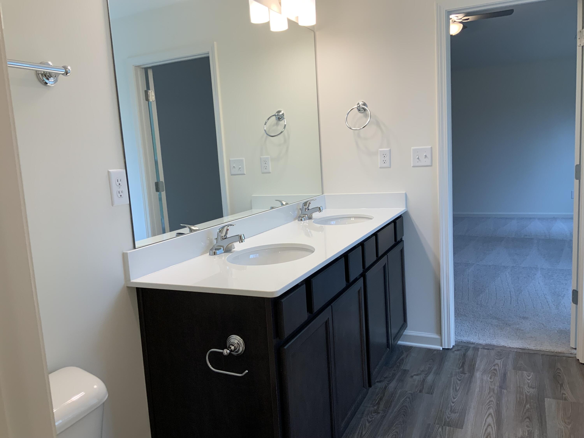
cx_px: 292
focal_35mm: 29
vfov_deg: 48.2
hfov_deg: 61.7
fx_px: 489
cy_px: 219
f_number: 1.8
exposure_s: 1/120
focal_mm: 3
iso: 50
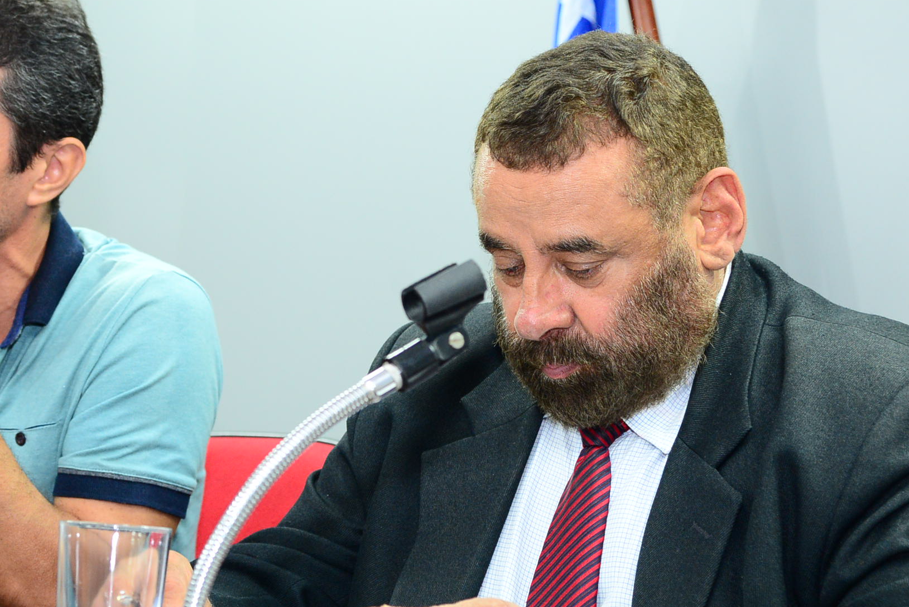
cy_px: 302
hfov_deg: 16.9
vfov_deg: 11.4
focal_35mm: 120
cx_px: 161
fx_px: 3031
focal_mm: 65
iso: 1600
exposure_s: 1/60
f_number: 4.5
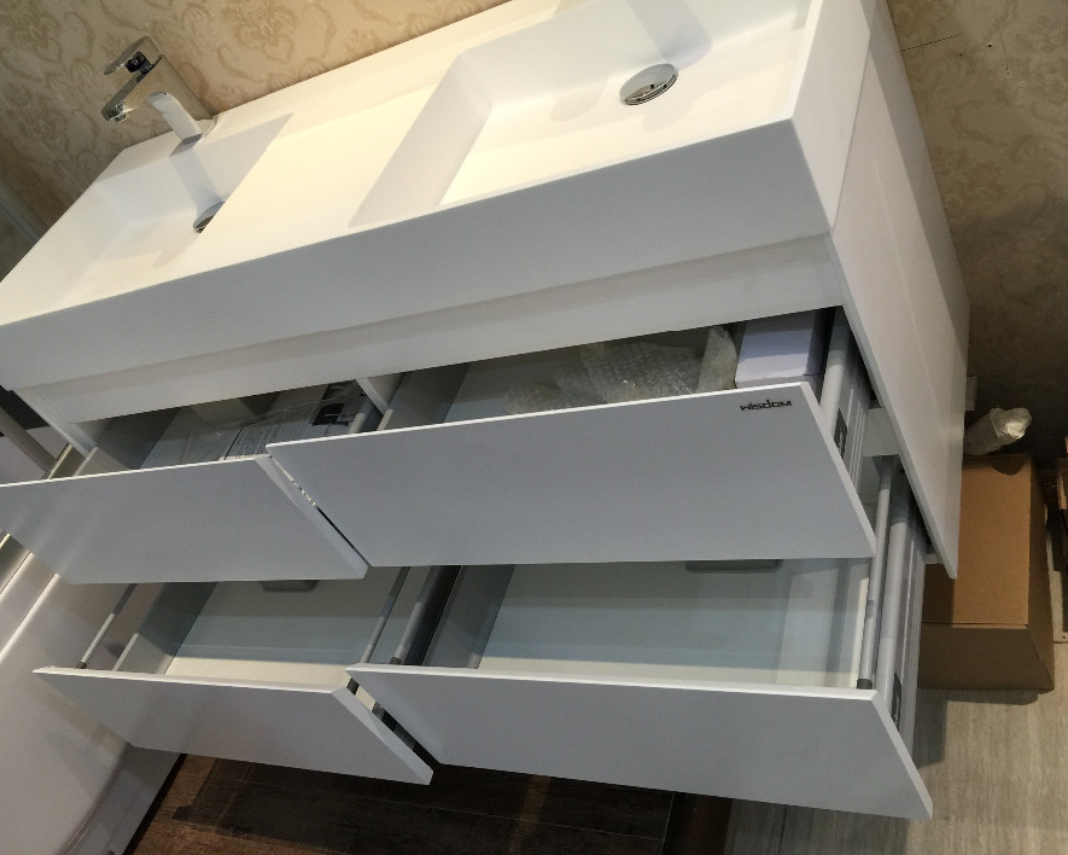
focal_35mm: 32
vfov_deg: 45.8
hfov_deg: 55.6
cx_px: 492
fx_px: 1011
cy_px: 406
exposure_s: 1/33
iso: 40
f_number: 2.2
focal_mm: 4.15
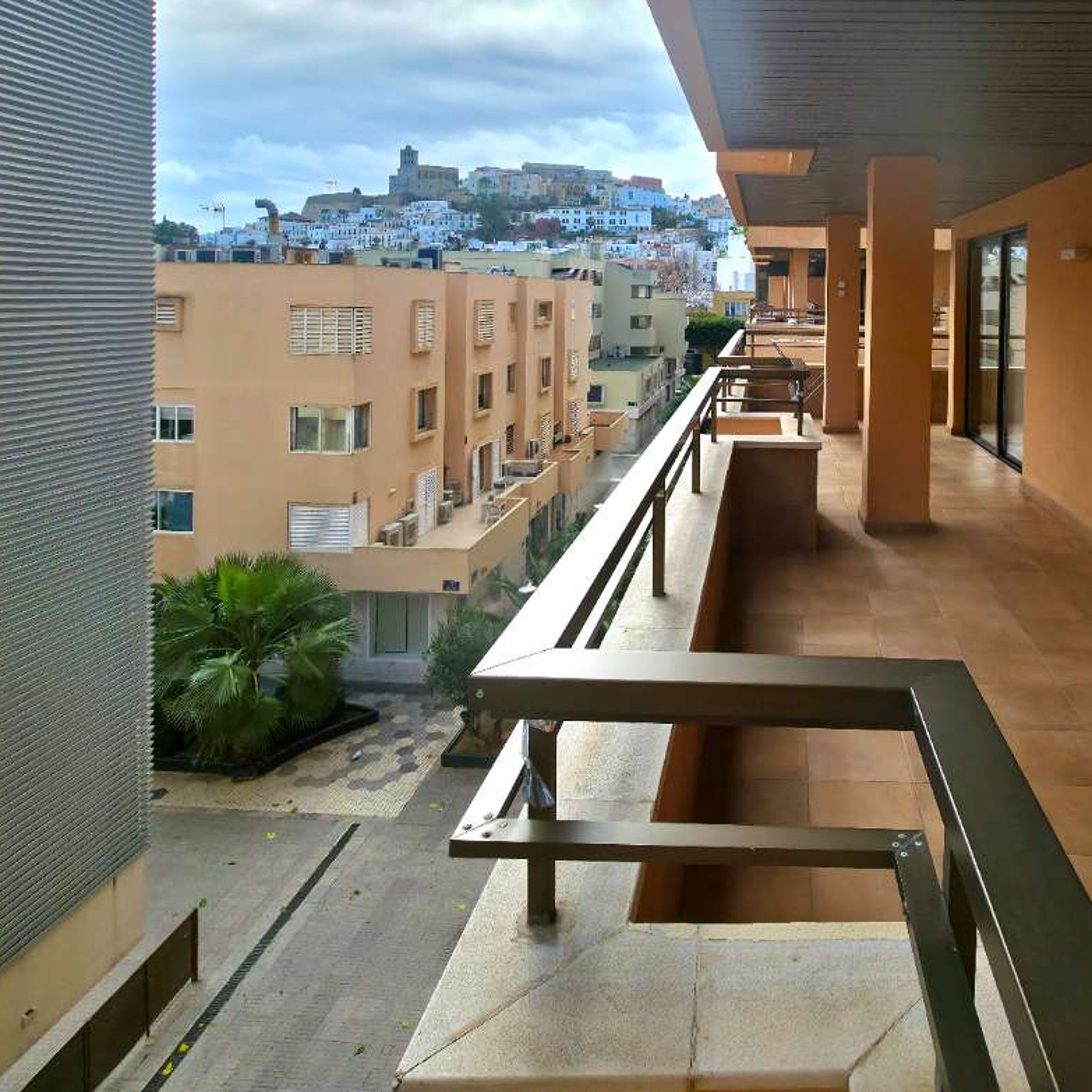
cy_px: 312
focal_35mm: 22
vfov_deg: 66.5
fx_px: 785
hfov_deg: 67.0
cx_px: 761
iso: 20
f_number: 1.9
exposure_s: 1/370
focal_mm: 2.2
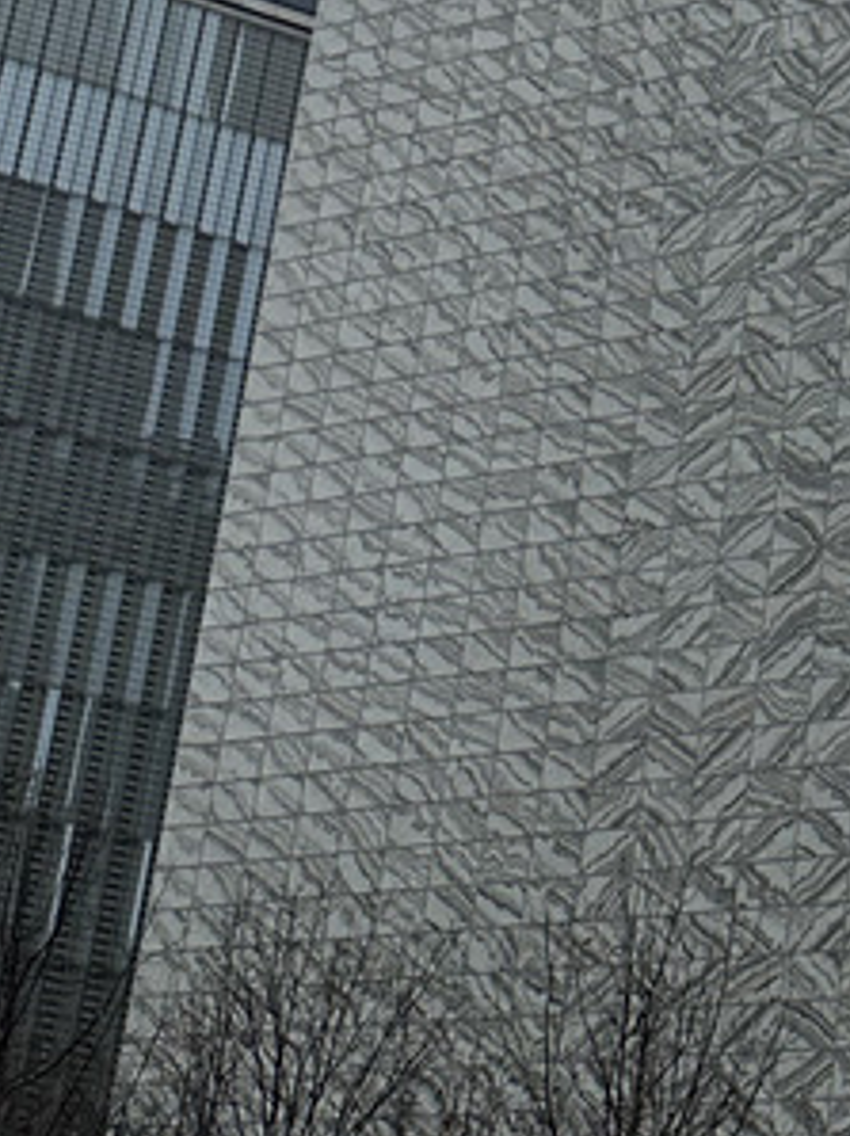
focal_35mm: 110
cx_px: 1098
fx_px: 3607
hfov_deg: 13.0
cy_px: -970
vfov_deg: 15.2
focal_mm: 6.86
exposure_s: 1/2203
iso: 80
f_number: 1.78
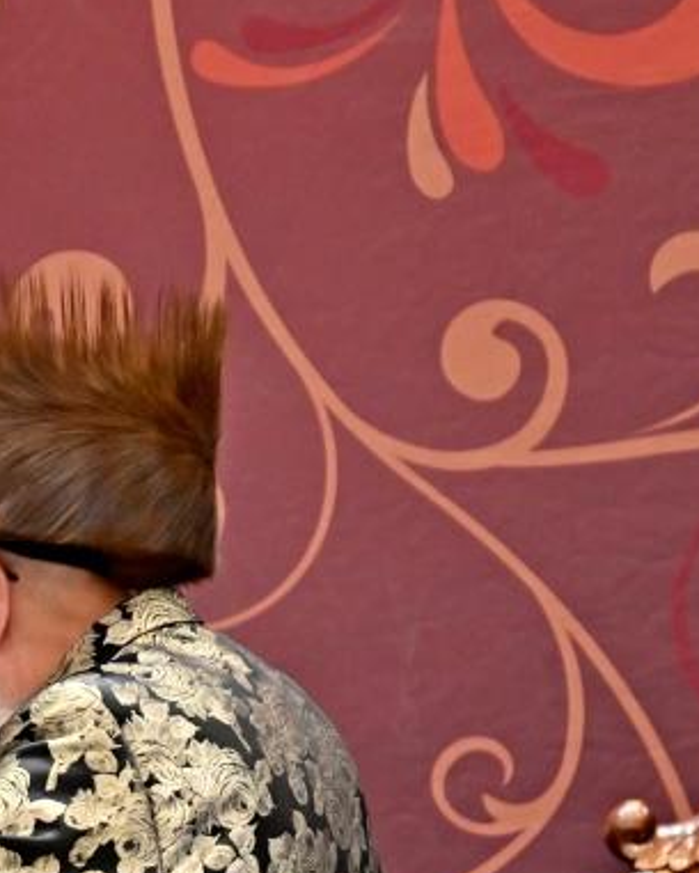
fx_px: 19542
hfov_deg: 2.0
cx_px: -337
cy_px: 736
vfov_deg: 2.6
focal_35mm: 756
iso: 640
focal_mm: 200
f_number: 2.8
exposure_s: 1/800
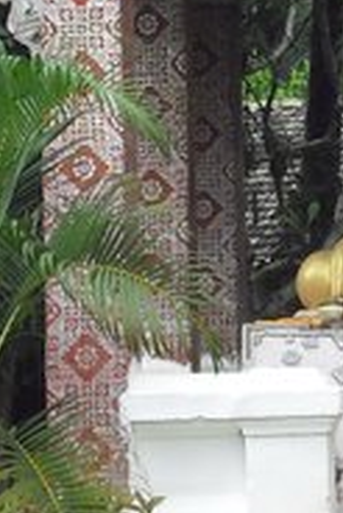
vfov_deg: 9.3
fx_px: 3138
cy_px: -39
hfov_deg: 6.2
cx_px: 310
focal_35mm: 220
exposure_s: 1/320
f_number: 2.8
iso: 100
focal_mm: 6.2
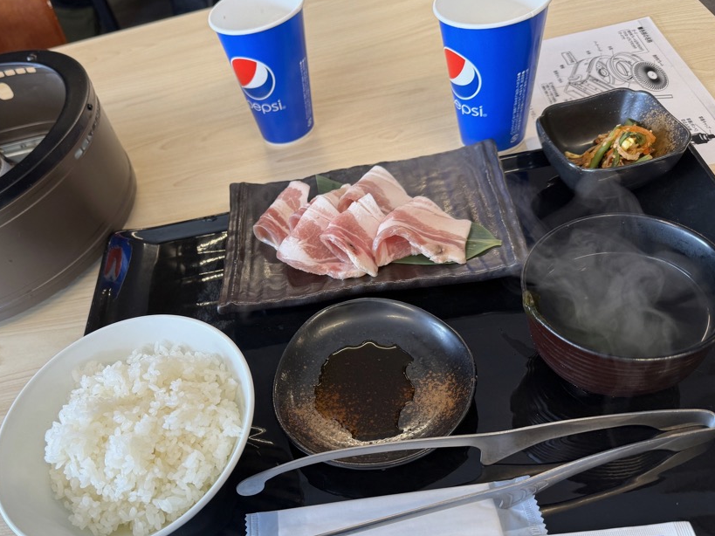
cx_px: 289
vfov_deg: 46.6
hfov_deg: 59.5
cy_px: 313
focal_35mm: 30
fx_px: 620
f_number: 1.78
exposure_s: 1/100
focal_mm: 6.86
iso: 64
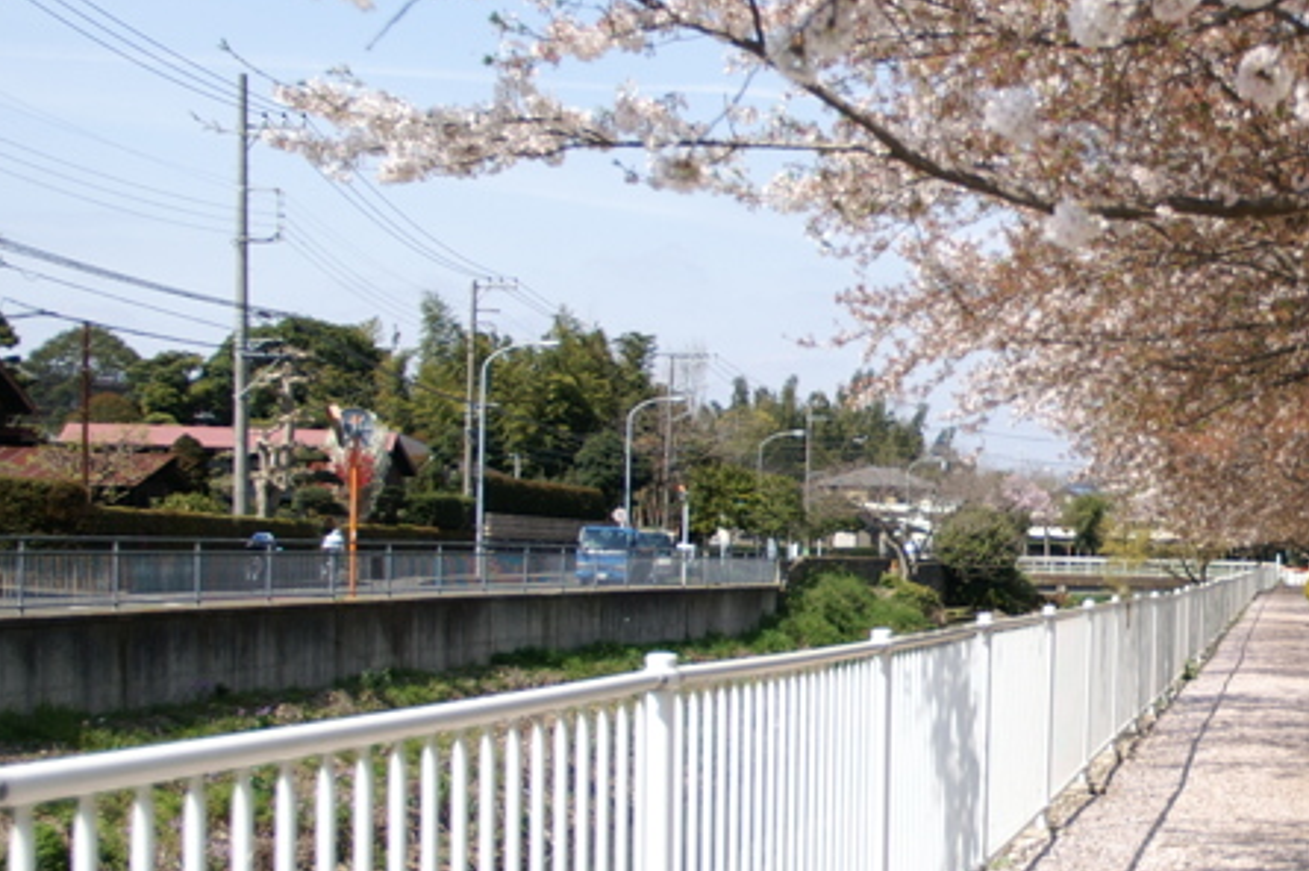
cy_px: 586
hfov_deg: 27.7
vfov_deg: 19.6
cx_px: 1274
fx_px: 2507
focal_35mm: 69
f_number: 3.5
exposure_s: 1/500
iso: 100
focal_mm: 20
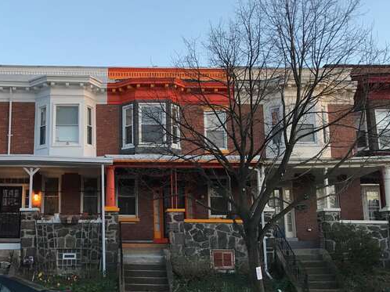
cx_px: 110
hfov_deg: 41.2
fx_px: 507
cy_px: 159
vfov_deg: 32.1
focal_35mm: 45
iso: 32
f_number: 1.8
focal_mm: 3.99
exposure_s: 1/30
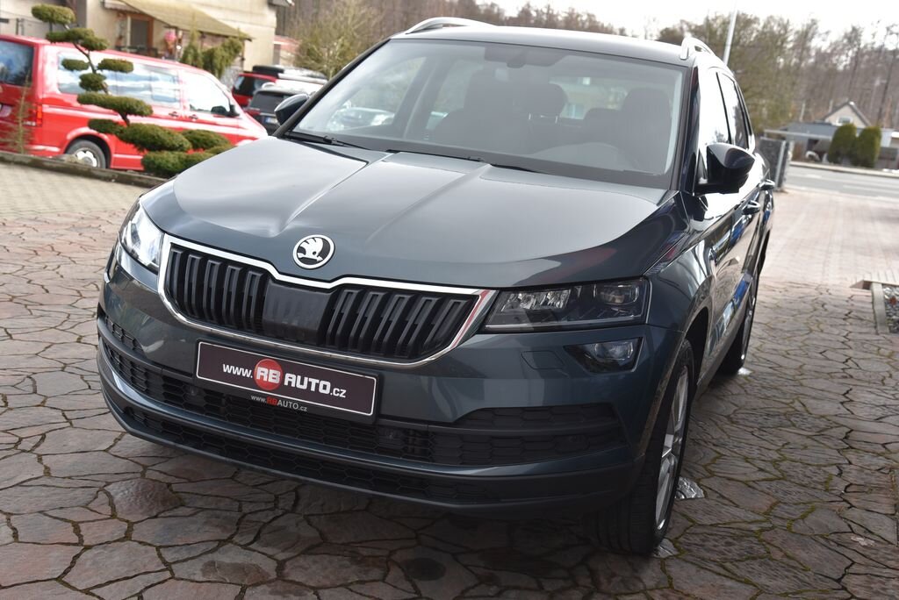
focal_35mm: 44
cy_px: 300
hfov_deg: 44.5
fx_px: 1099
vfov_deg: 30.6
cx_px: 450
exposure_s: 1/125
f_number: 5.6
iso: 500
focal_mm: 44
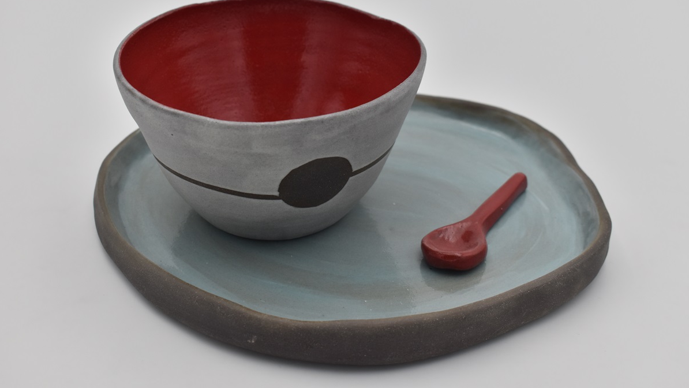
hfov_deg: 34.9
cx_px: 343
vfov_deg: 20.1
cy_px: 176
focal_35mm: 60
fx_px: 1096
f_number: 6.3
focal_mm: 38
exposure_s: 1/400
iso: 400
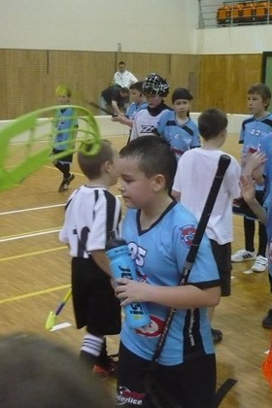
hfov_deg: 26.0
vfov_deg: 38.2
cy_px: 218
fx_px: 589
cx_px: 126
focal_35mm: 52
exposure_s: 1/100
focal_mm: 5.8
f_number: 2.8
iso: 800
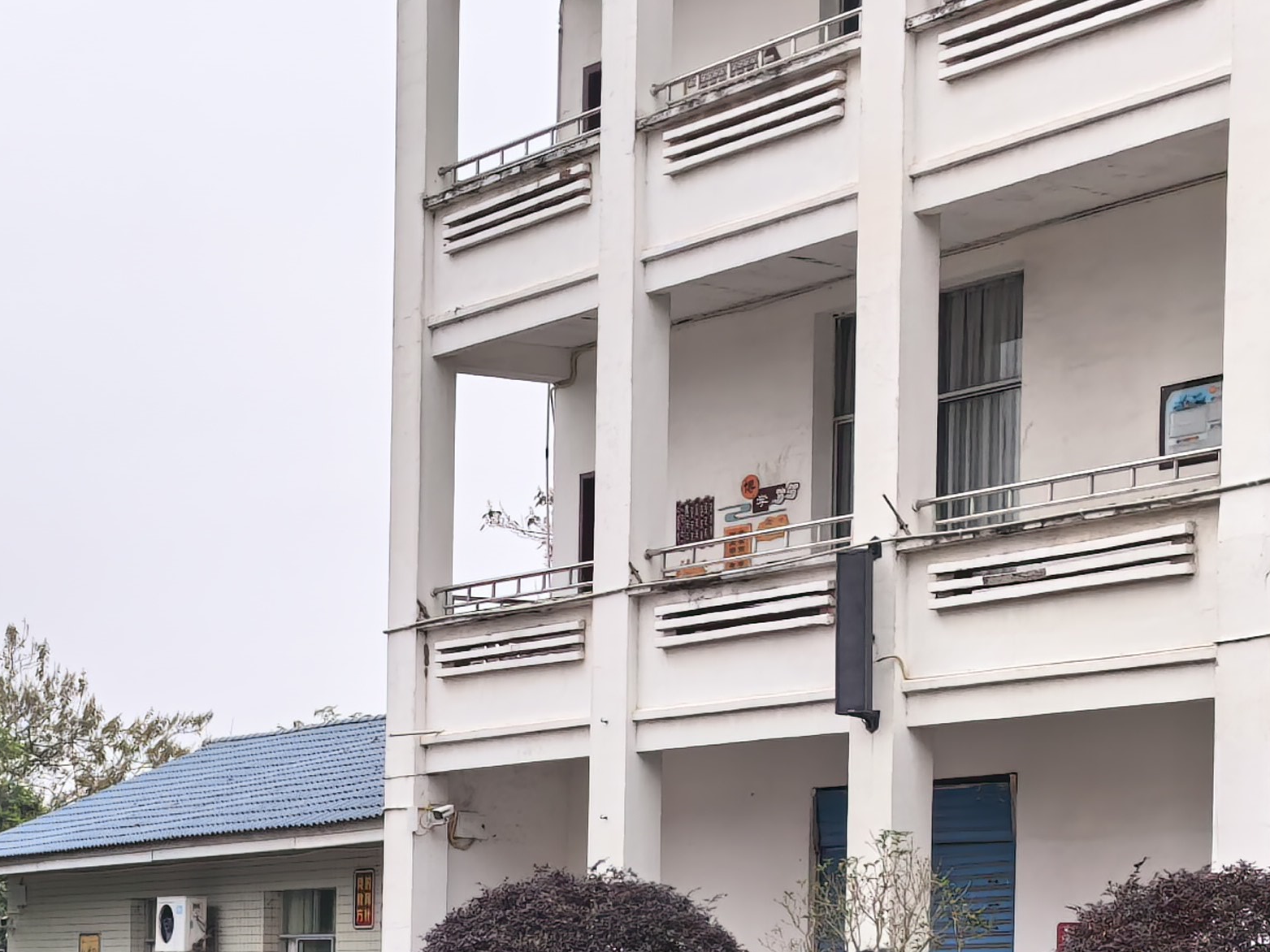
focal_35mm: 76
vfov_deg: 18.7
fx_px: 2788
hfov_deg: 24.3
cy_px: 1035
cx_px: -49
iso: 320
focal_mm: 8.5
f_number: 2
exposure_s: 1/2045
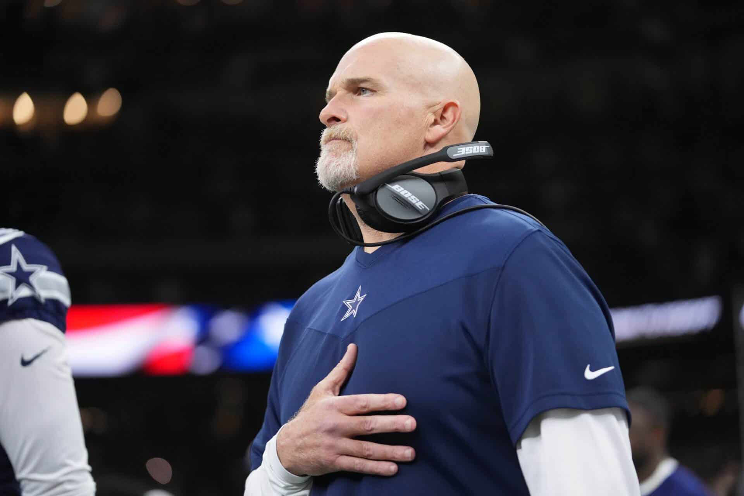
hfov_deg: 18.1
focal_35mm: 113
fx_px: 2335
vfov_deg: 12.1
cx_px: 372
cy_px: 248
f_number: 2.8
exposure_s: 1/2000
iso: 3200
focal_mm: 119
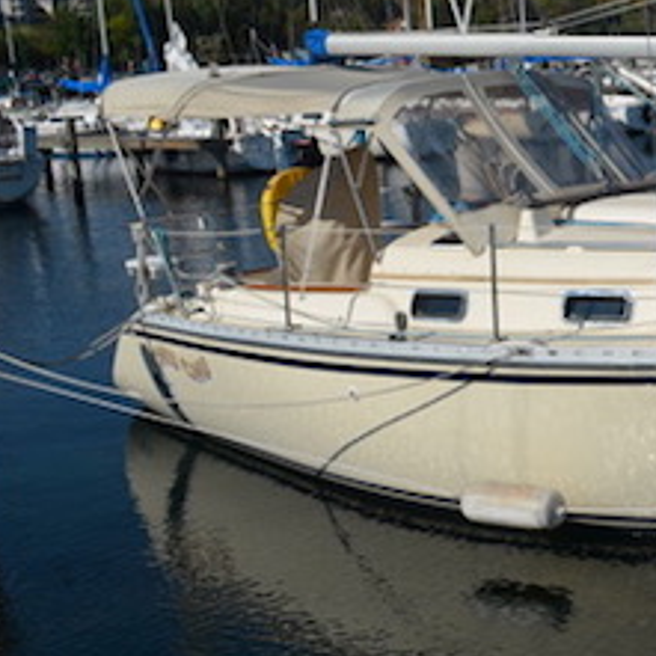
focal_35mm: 69
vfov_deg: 25.0
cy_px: 377
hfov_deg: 22.7
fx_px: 1479
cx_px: 822
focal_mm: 20
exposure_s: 1/320
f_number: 9
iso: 100
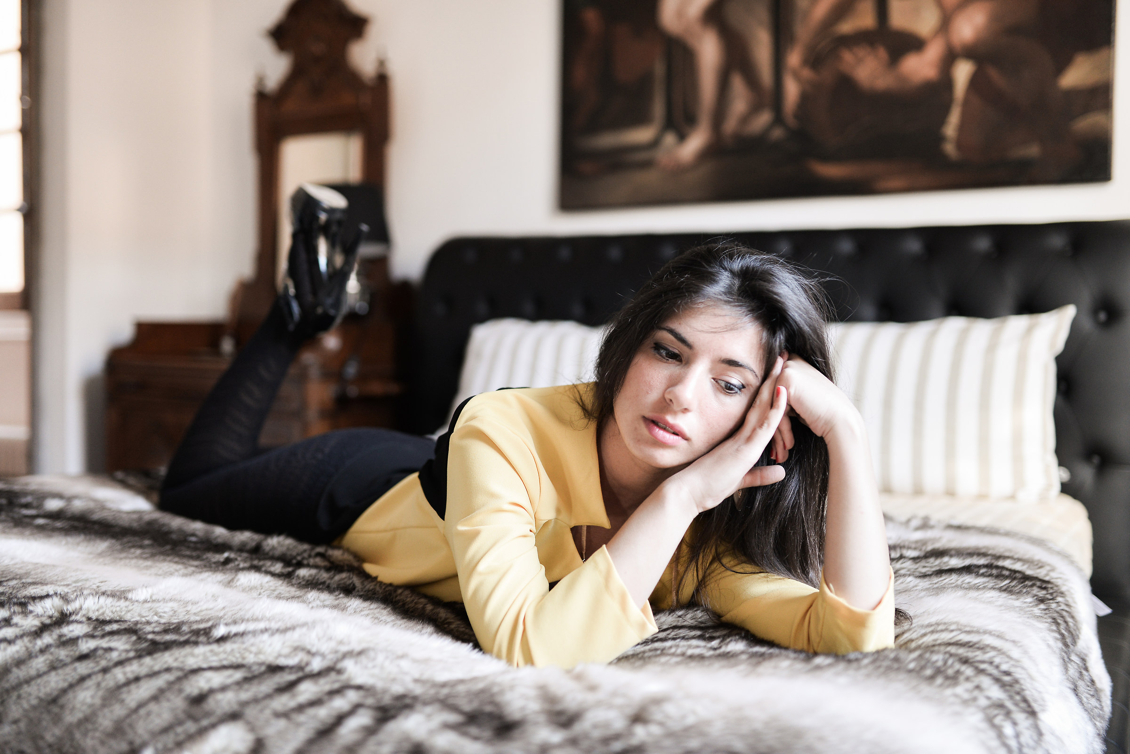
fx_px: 1099
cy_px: 377
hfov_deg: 54.4
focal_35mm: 35
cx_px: 565
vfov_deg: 37.9
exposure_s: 1/250
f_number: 1.8
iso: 800
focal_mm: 35
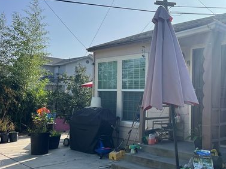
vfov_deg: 35.0
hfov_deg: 44.1
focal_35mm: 41
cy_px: 97
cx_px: 173
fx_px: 267
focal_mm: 5.7
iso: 50
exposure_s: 1/3165
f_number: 1.5
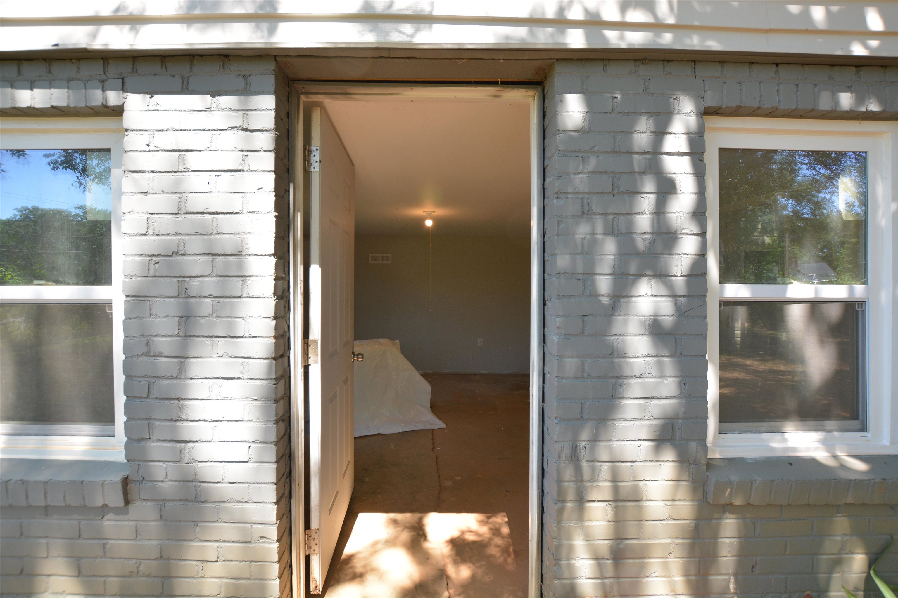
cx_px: 449
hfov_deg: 100.4
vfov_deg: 77.3
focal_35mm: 15
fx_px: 374
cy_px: 299
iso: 400
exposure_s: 1/100
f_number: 5
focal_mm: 10
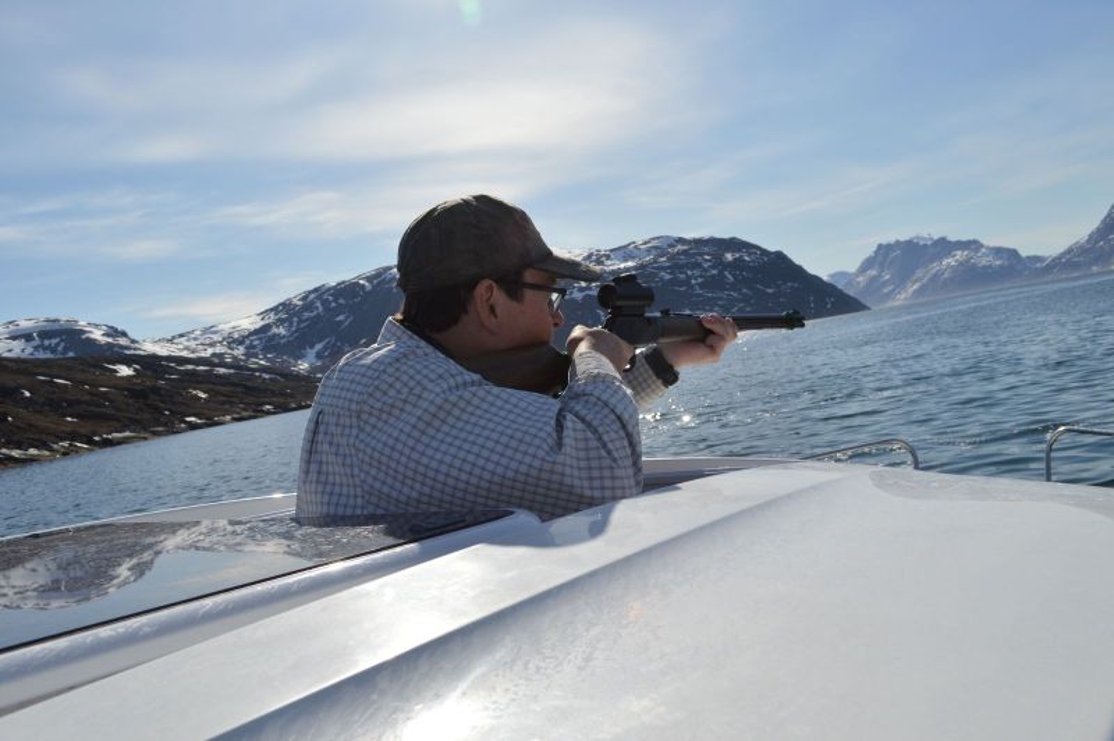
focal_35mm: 30
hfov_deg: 62.0
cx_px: 557
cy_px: 370
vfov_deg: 43.5
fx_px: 928
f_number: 11
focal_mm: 20
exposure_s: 1/800
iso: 200
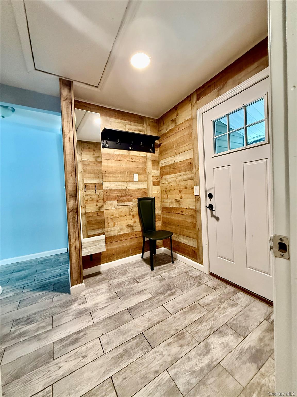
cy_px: 198
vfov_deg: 102.1
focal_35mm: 14
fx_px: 160
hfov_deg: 85.7
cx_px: 148
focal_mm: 2.22
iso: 640
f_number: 2.2
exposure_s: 1/60
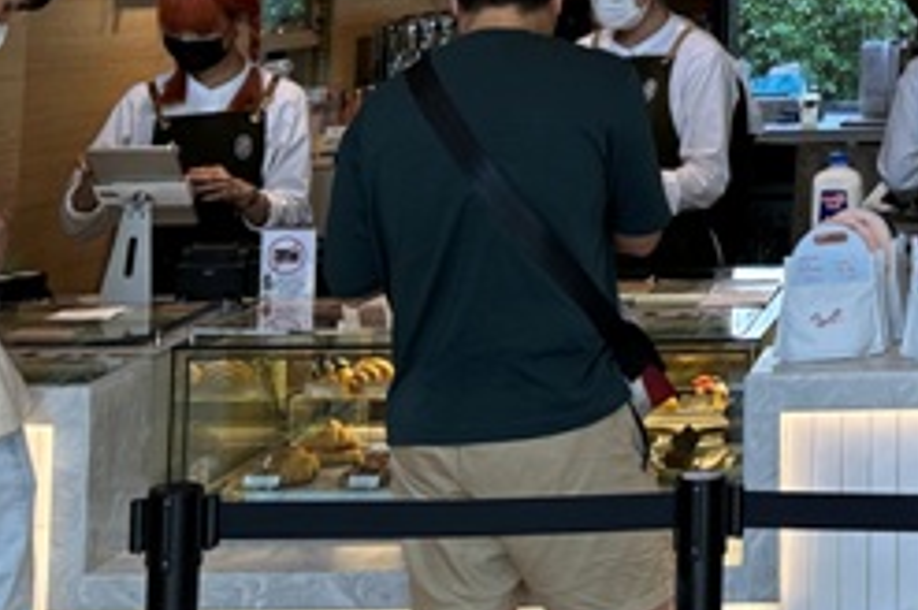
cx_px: 1085
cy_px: -312
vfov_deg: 15.5
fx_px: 2063
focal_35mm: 81
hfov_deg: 23.1
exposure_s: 1/123
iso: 64
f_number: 1.78
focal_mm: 6.86
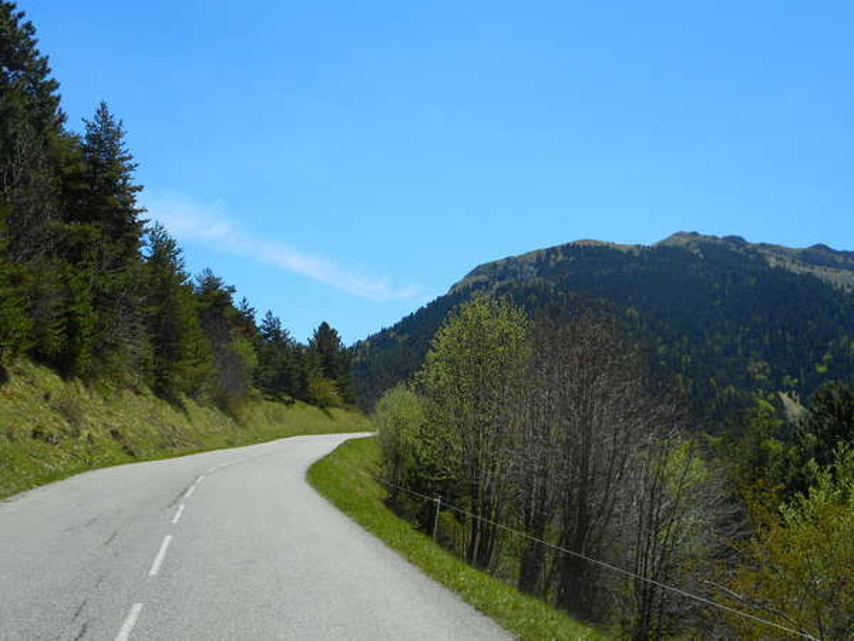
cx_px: 427
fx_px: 839
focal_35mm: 34
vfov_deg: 41.8
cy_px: 320
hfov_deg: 54.0
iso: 80
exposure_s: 1/640
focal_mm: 6
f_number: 4.2
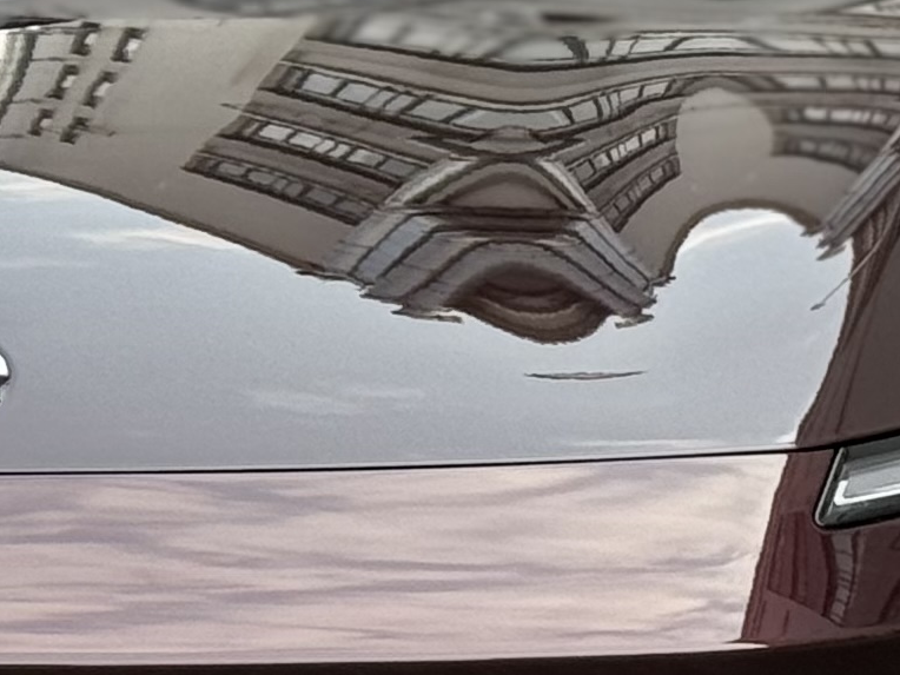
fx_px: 5278
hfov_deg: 9.6
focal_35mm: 203
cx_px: -98
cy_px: 529
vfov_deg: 7.3
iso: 64
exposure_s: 1/392
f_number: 1.78
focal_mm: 6.76
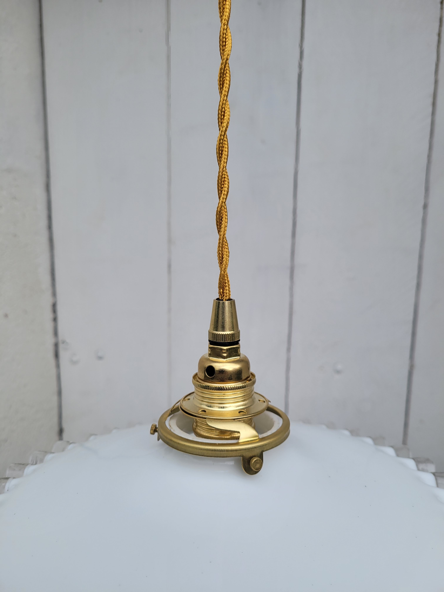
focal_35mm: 26
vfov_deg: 67.3
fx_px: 445
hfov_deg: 53.1
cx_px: 222
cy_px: 296
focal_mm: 5.4
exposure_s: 1/965
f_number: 1.8
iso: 40
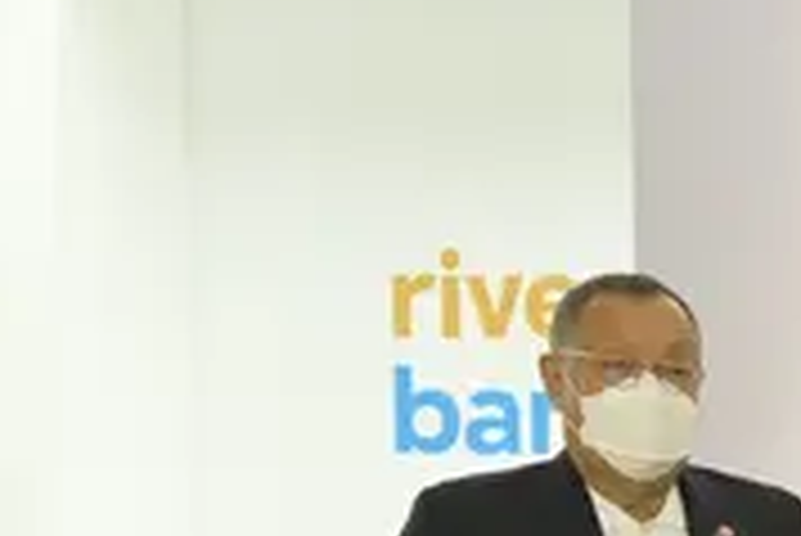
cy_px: 847
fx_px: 3028
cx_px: 1746
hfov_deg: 12.6
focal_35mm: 136
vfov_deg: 9.8
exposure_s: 1/100
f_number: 4
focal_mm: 31
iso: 200
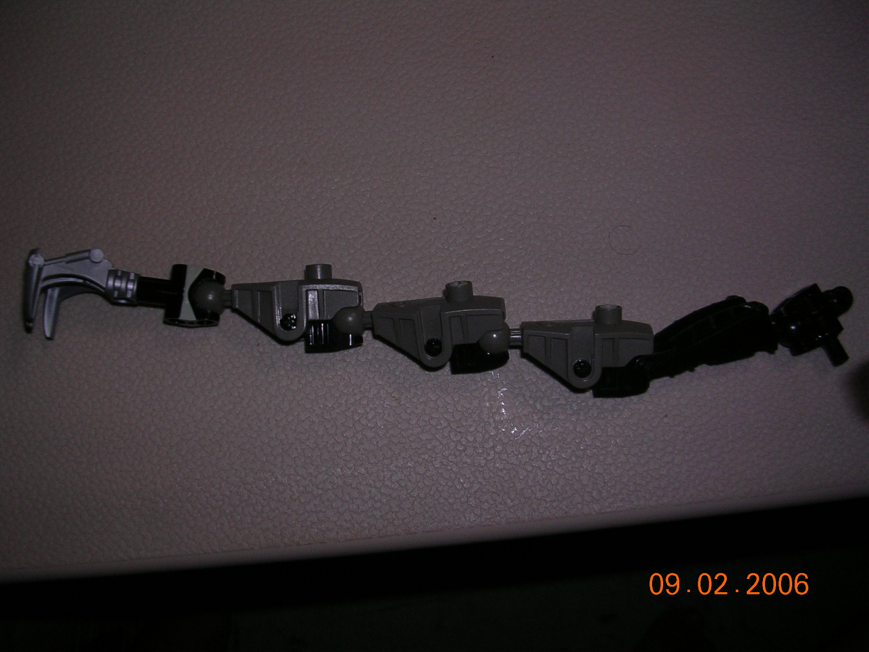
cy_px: 326
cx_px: 434
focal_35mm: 38
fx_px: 954
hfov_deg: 49.0
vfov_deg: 37.7
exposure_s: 1/60.1
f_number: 2.8
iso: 50
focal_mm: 5.8
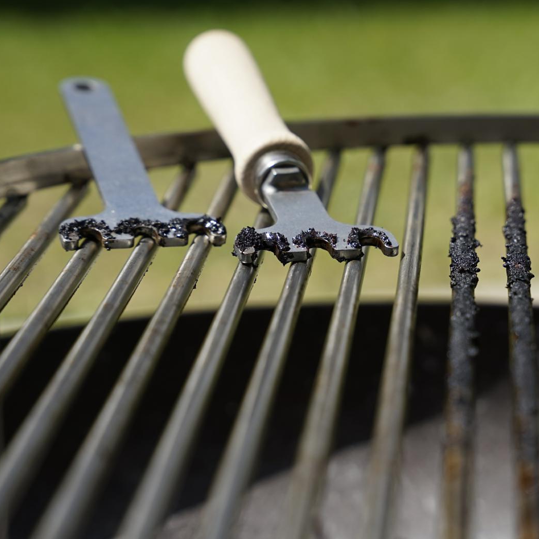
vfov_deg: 16.0
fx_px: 1920
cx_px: 408
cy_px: 270
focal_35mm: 109
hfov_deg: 15.9
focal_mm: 70
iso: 125
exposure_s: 1/1600
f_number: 3.5
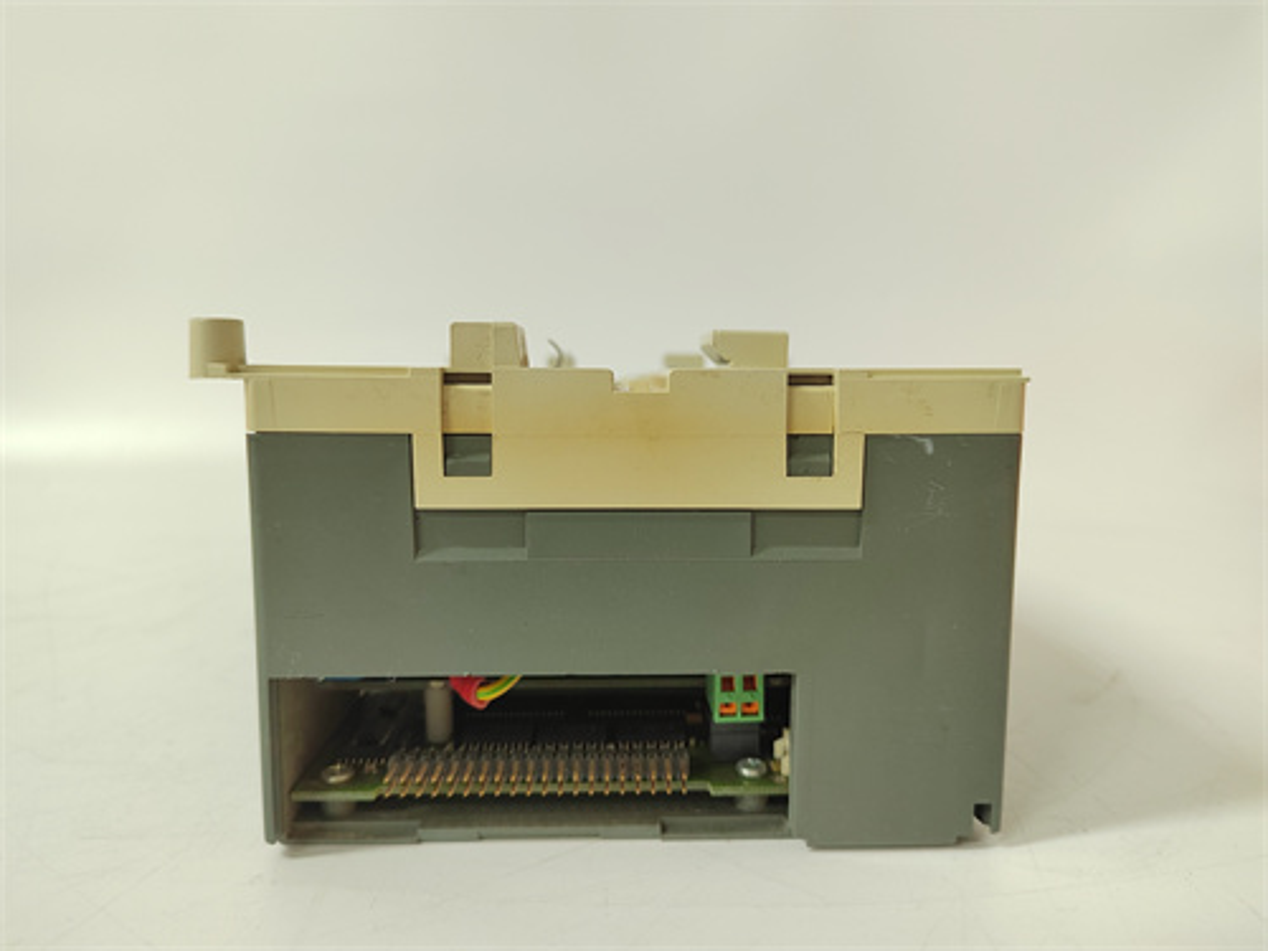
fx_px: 843
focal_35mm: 23
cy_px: 476
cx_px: 634
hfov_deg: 73.9
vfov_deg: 58.9
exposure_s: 1/50
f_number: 1.9
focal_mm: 5.52
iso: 1463
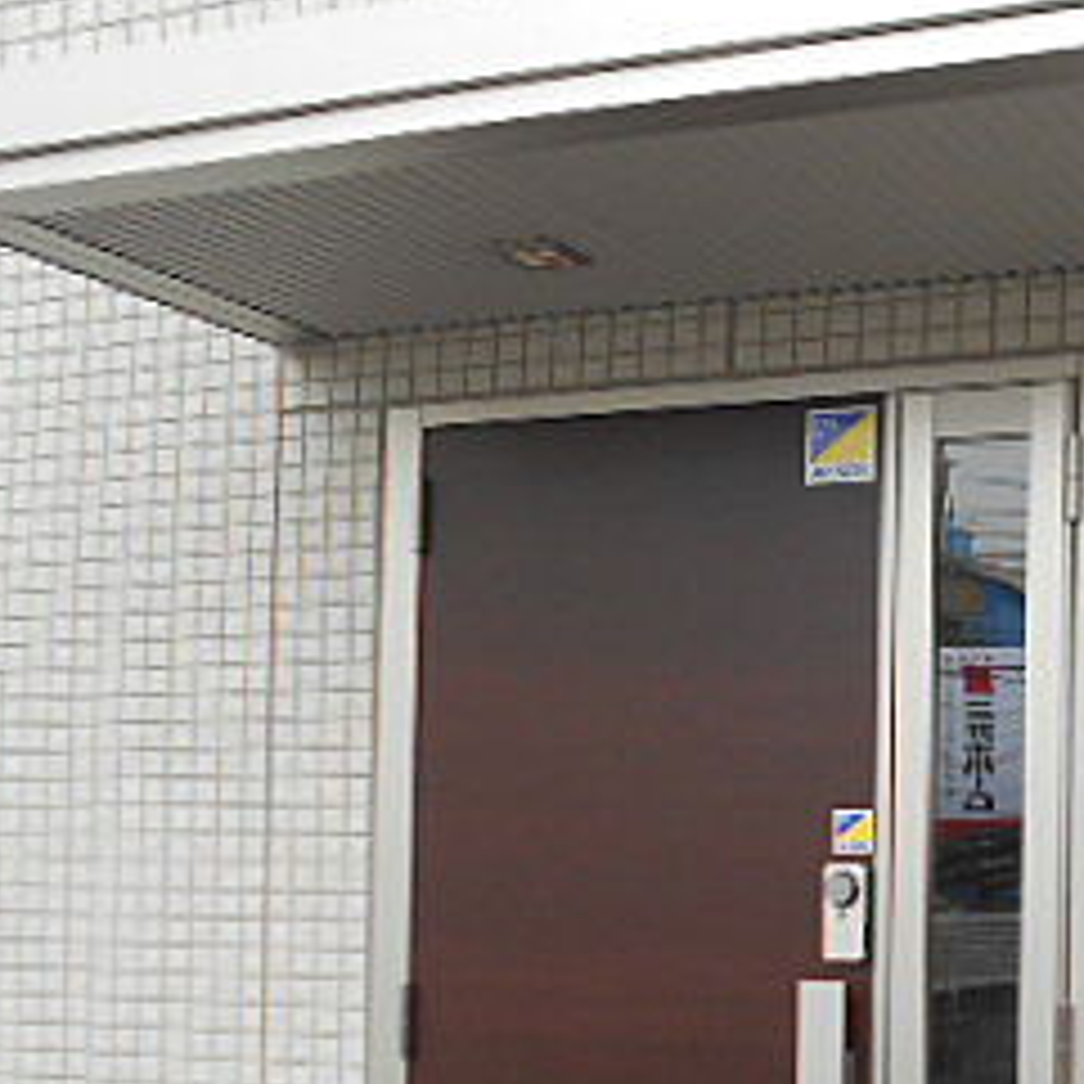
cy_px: 882
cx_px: 949
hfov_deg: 27.3
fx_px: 2161
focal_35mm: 61
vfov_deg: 27.5
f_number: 3.2
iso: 140
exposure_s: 1/250
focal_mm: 4.6
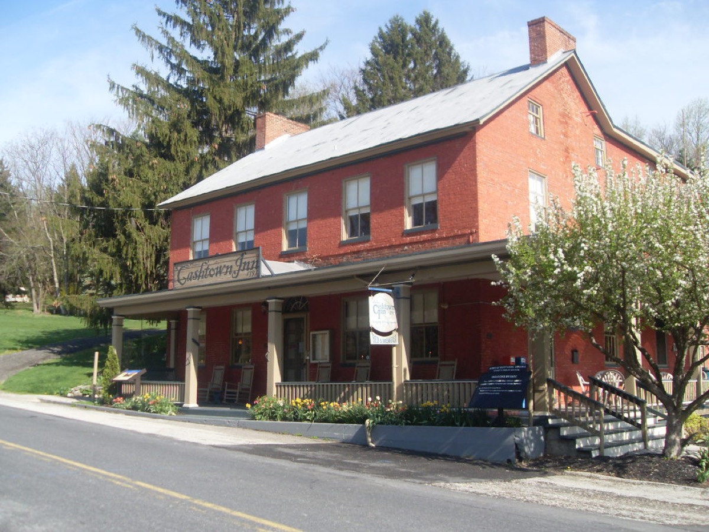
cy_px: 266
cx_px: 354
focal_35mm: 35
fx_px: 717
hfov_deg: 52.6
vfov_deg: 40.7
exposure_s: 1/125
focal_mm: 6.3
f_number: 7
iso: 80
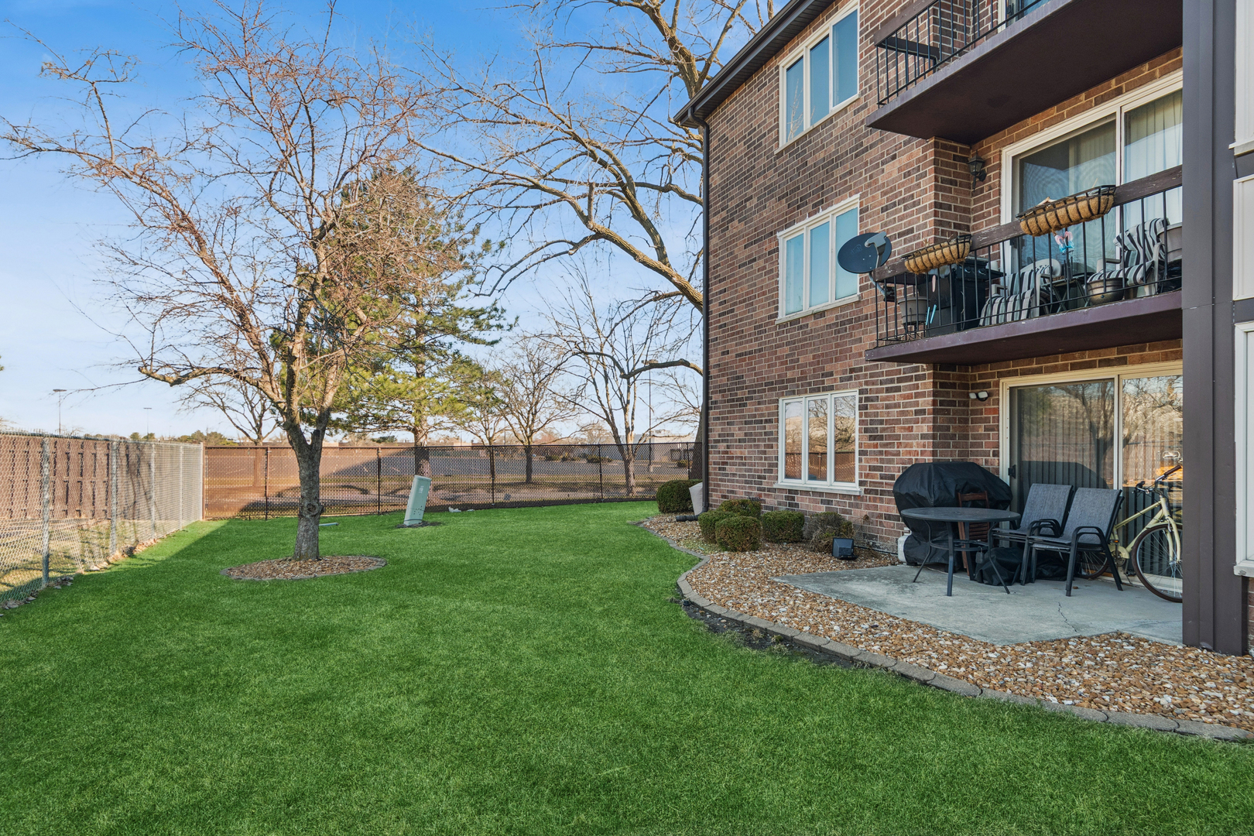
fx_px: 662
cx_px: 627
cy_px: 418
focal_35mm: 19
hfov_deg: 86.9
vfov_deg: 64.6
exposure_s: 1/60
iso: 250
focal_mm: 13
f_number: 8
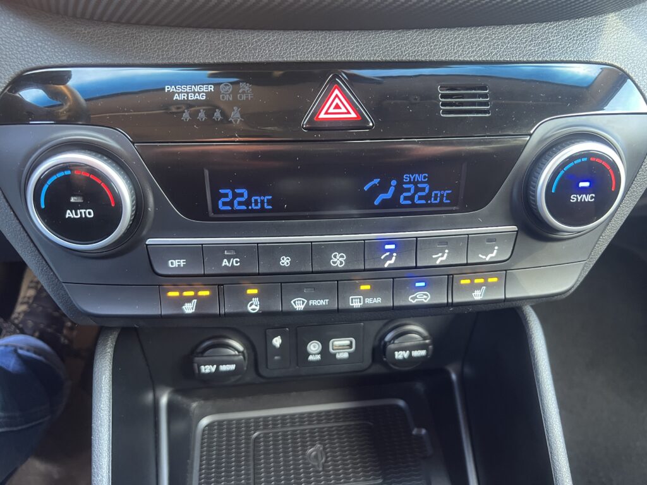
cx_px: 324
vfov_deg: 53.1
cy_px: 242
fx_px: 486
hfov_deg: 67.3
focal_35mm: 26
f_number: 1.5
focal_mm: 5.7
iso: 320
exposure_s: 1/60
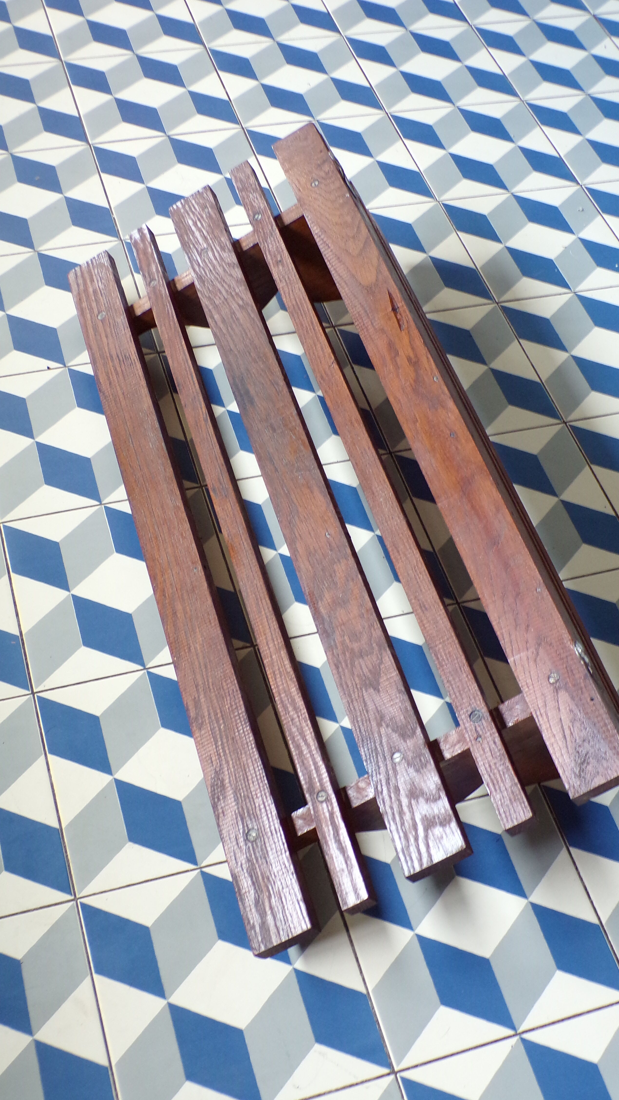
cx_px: 347
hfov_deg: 29.0
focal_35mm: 41
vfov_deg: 49.4
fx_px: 1196
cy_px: 552
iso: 200
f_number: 3.3
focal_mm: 6.6
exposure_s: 1/20
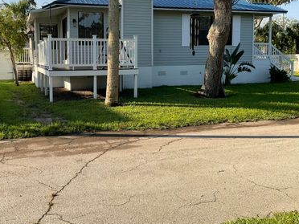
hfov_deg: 47.5
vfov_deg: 36.6
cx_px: 117
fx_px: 337
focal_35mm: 39
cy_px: 83
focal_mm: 3
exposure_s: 1/898
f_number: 1.8
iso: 16
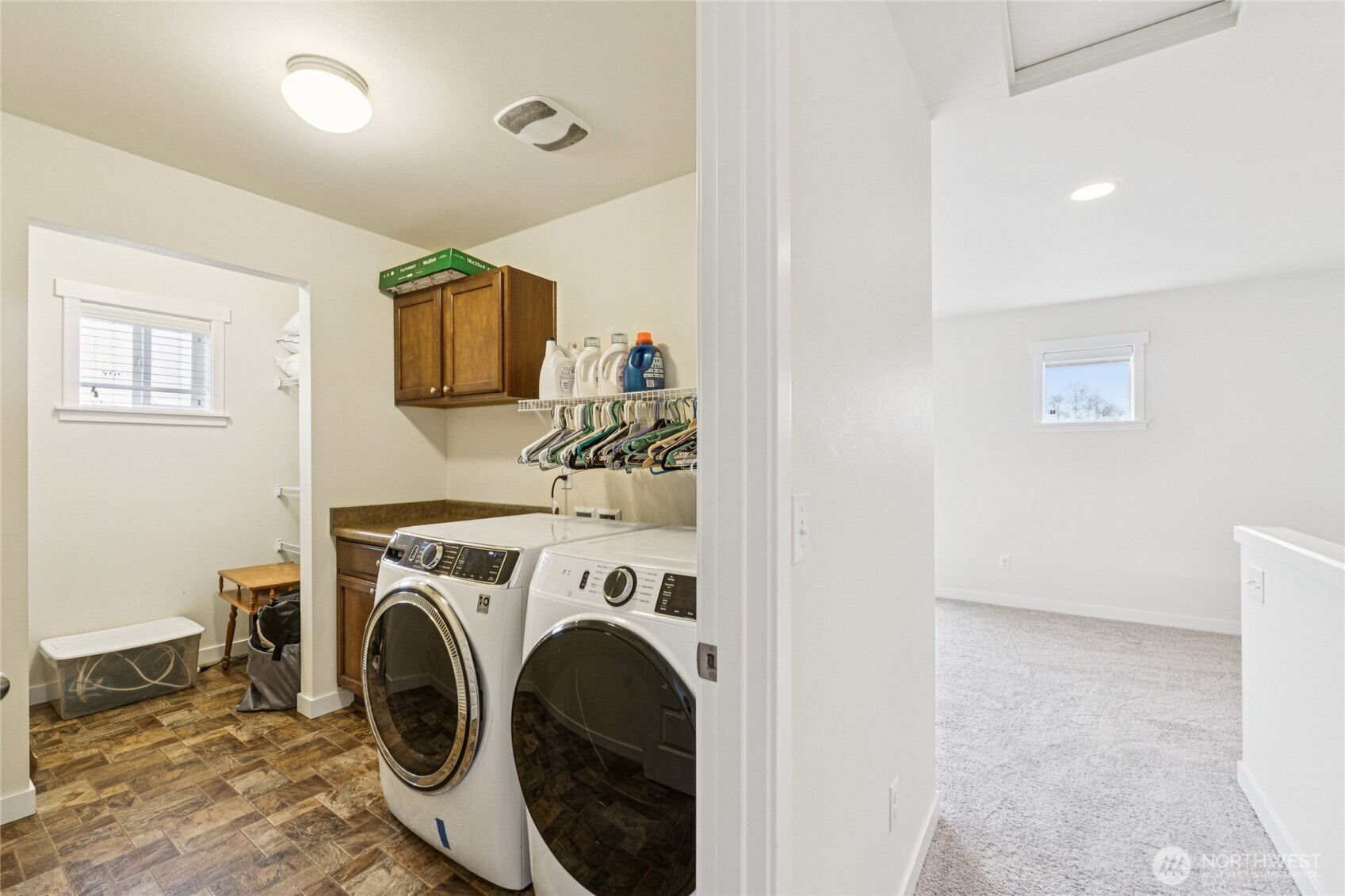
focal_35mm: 15
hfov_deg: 100.4
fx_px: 560
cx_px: 672
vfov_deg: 77.3
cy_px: 448
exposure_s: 1/2.5
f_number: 9
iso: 250
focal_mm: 10
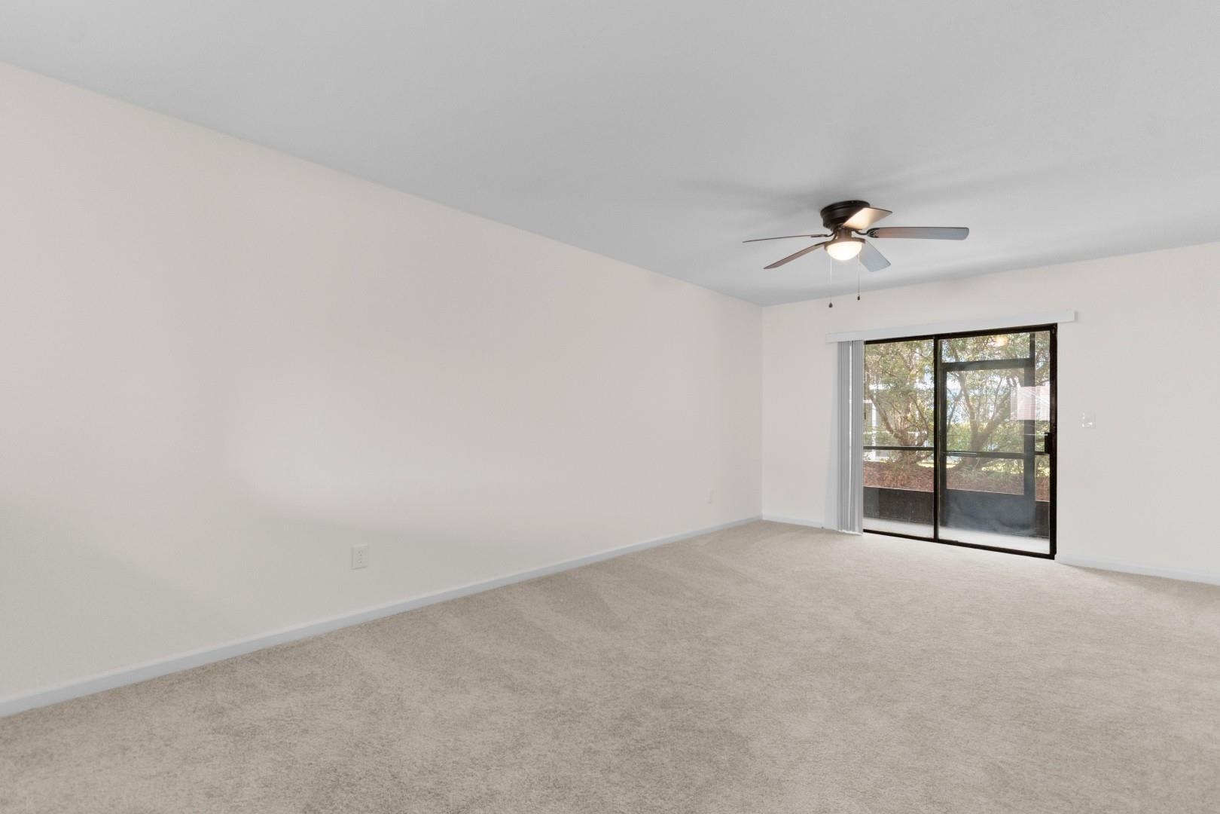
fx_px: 508
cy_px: 407
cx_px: 610
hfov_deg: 100.4
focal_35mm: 15
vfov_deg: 77.3
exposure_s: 1/3
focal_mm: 10
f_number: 4.5
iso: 100
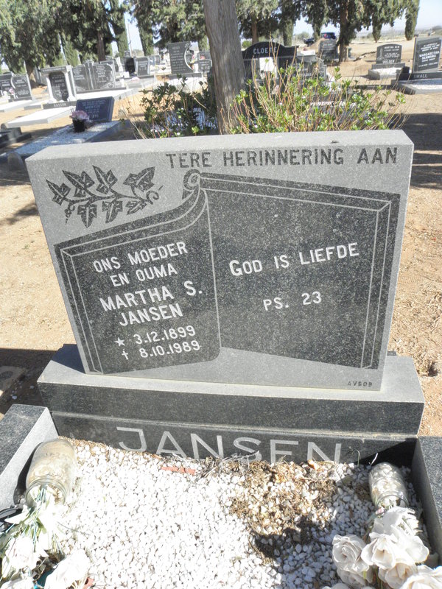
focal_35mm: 26
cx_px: 221
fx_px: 443
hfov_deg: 53.1
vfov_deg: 67.3
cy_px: 294
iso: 200
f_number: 6.3
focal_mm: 4.6
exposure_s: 1/500
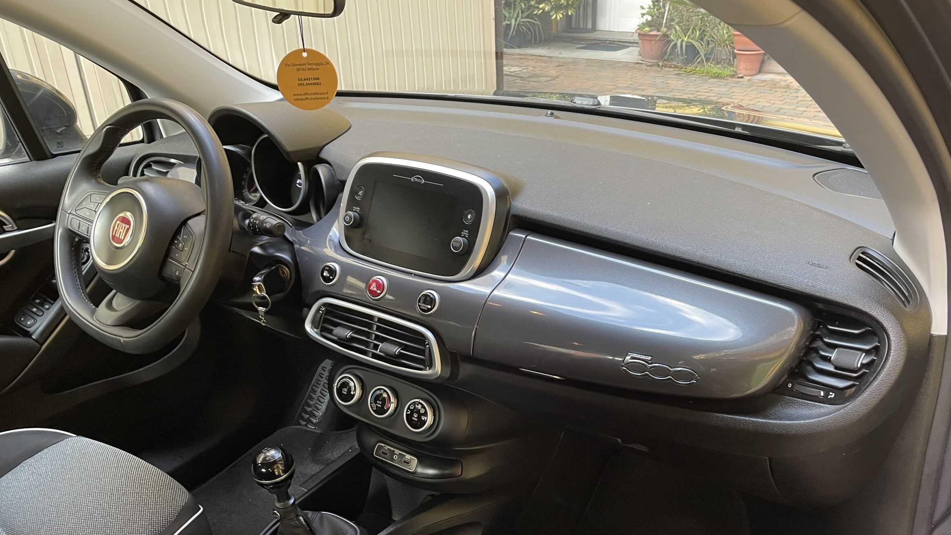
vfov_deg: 37.5
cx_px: 509
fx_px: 782
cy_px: 342
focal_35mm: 31
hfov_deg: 62.6
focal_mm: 4.2
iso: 125
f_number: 1.6
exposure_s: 1/67
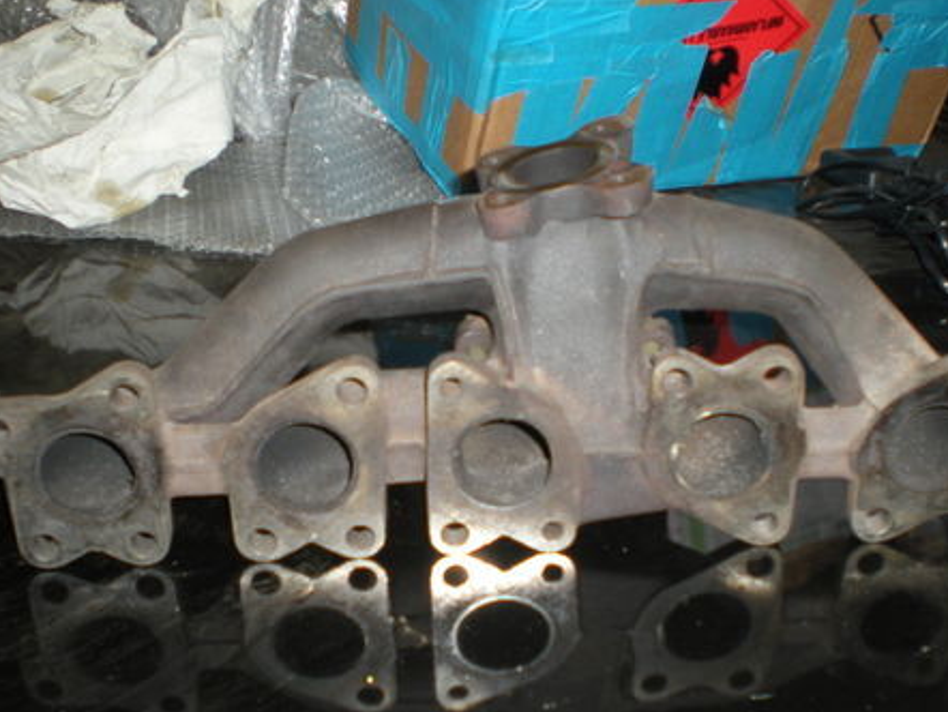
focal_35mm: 55
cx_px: 498
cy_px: 457
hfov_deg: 34.9
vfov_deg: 26.5
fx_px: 1507
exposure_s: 1/60
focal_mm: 6.3
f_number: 3.1
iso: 92
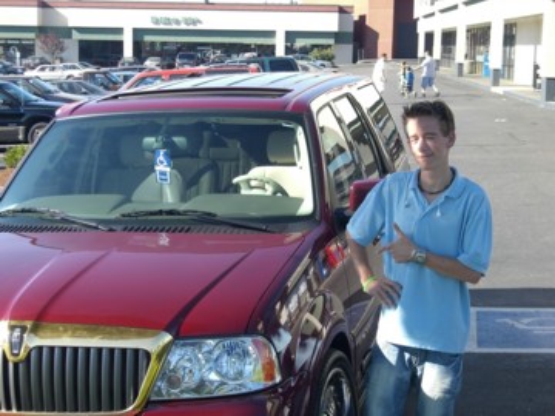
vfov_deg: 21.6
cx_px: 278
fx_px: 1090
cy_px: 208
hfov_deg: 28.6
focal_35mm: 68
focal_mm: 11.34
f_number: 4.1
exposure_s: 1/200
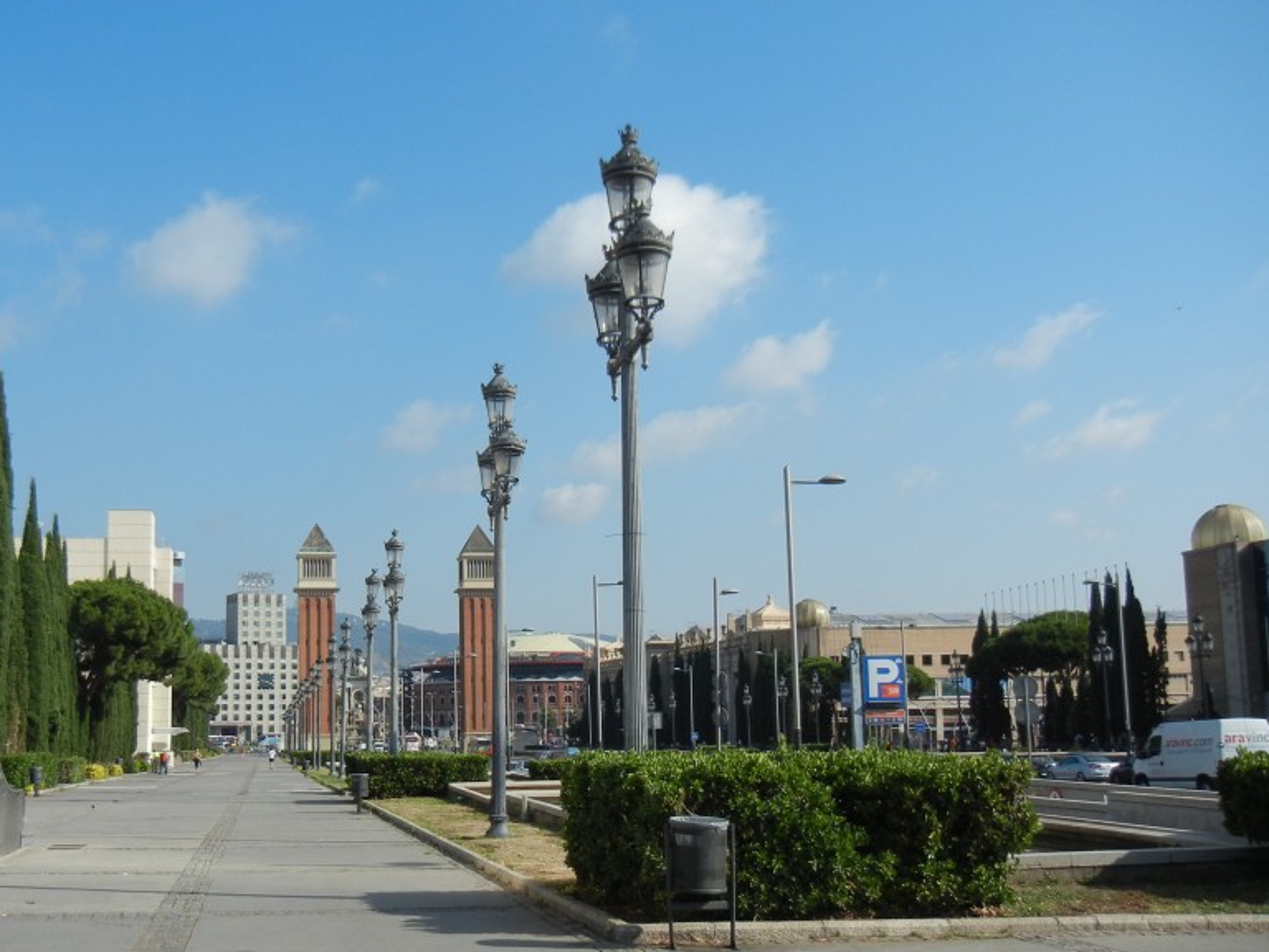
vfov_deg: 35.9
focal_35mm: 40
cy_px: 562
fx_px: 1466
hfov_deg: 46.3
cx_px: 463
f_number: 7
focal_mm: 5.4
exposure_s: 1/445
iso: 160
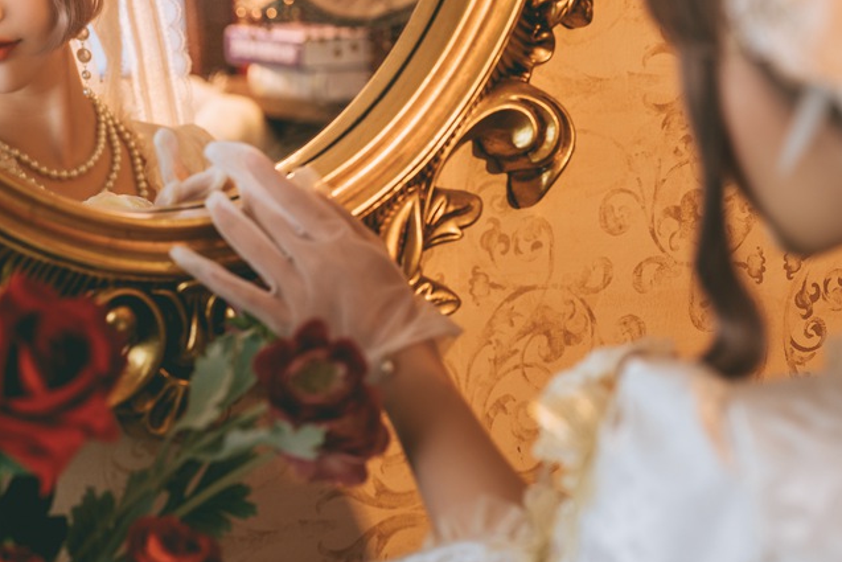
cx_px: 435
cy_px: 211
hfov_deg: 20.0
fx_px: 2386
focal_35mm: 102
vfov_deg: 13.4
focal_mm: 50
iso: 200
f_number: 2.8
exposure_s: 1/125
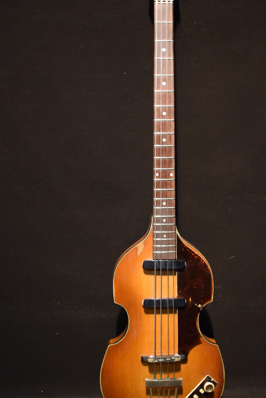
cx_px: 166
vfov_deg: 33.9
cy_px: 186
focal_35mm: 59
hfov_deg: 22.9
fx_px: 654
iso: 3200
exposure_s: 1/13
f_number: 4.2
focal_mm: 30
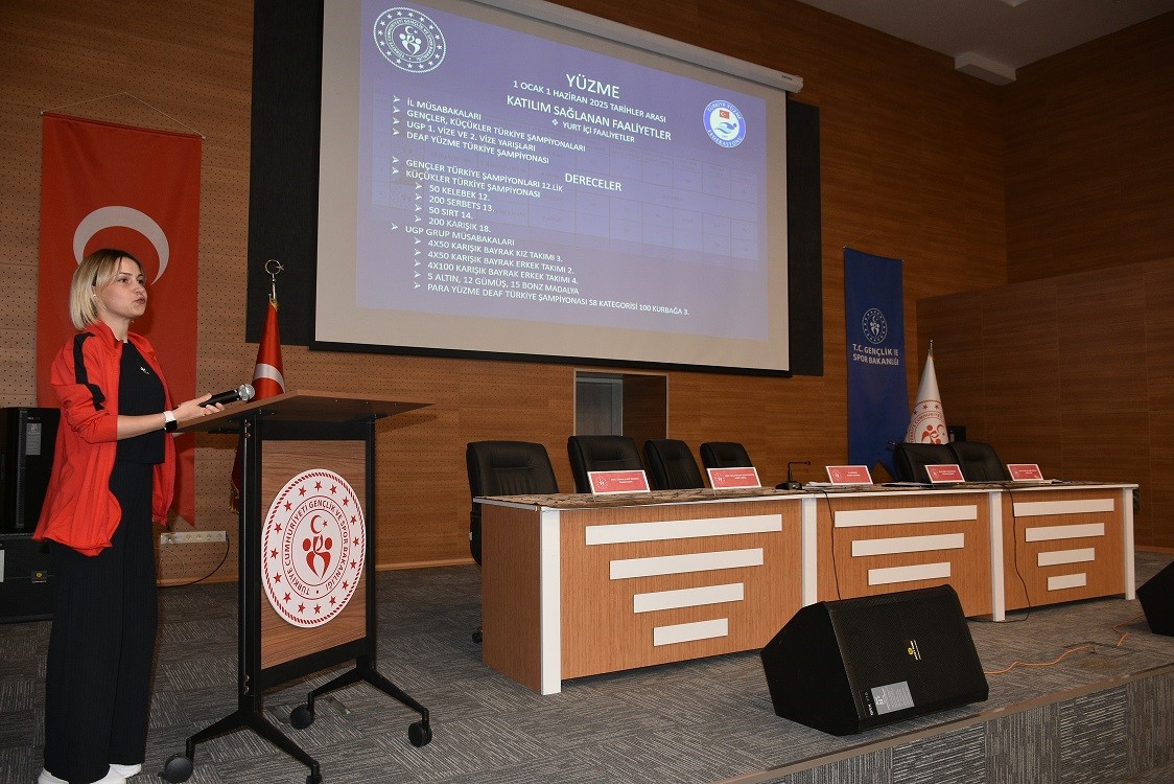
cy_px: 392
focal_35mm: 27
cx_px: 587
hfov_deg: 67.4
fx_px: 881
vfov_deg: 48.0
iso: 720
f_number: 3.5
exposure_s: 1/60
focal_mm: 18
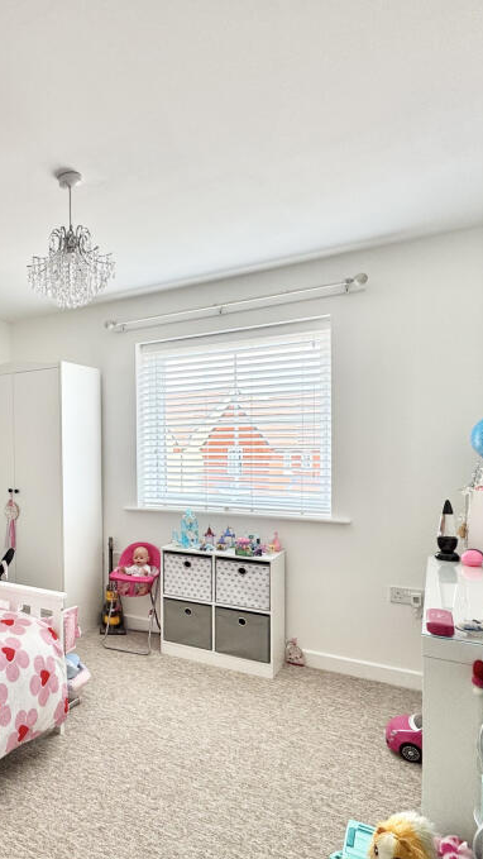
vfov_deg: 78.5
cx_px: 16
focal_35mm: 23
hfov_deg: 43.5
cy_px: 466
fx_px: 524
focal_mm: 2.22
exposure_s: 1/99
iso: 64
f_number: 2.2
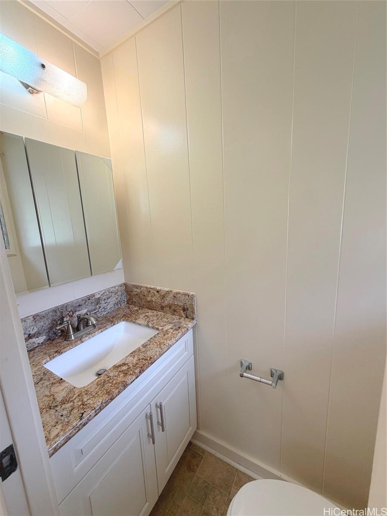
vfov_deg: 102.1
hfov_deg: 85.6
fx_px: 209
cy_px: 258
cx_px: 194
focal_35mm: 14
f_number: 2.2
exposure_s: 1/120
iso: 80
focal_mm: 2.22
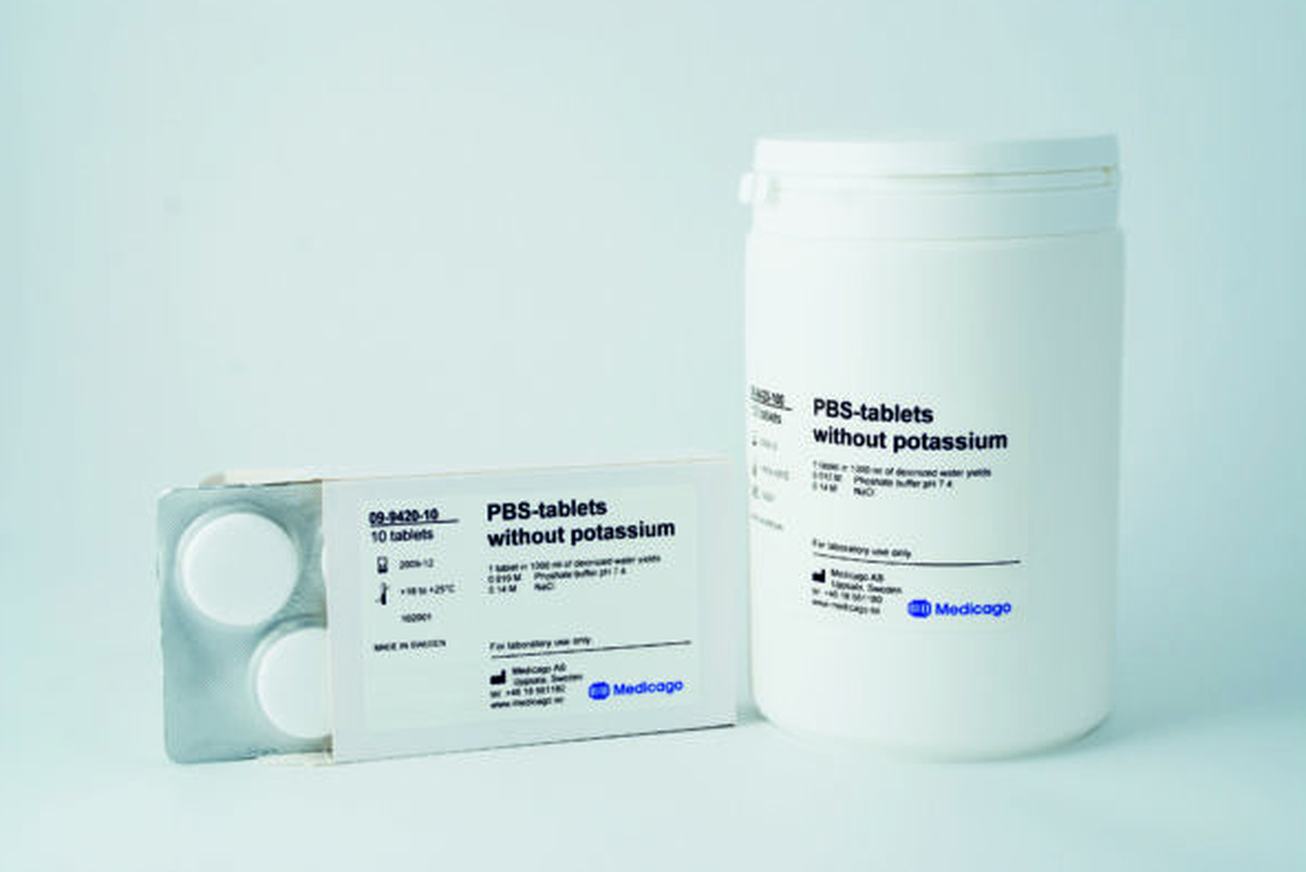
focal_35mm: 67
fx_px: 2431
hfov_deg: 30.1
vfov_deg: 20.3
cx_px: 649
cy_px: 430
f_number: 8
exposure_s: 1/25
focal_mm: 44
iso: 100
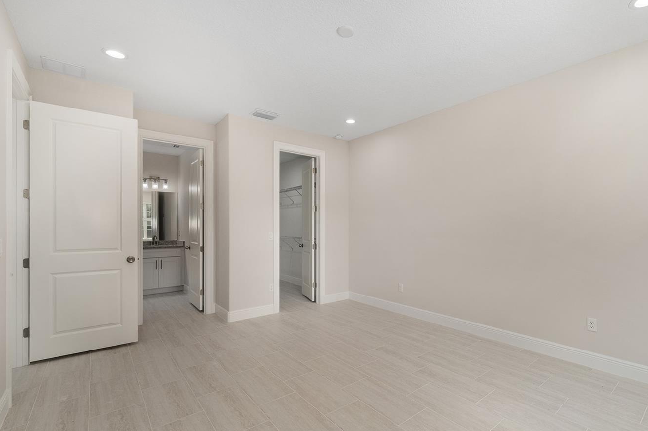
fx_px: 306
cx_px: 359
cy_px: 226
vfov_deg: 70.4
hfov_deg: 92.9
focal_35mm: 17
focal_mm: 14
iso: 400
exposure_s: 1/40
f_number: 8
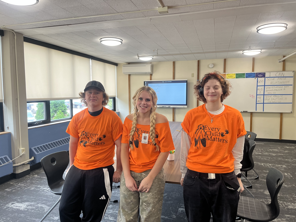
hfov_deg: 67.3
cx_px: 148
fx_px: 222
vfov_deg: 53.1
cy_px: 111
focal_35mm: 26
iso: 125
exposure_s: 1/120
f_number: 1.6
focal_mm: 5.1
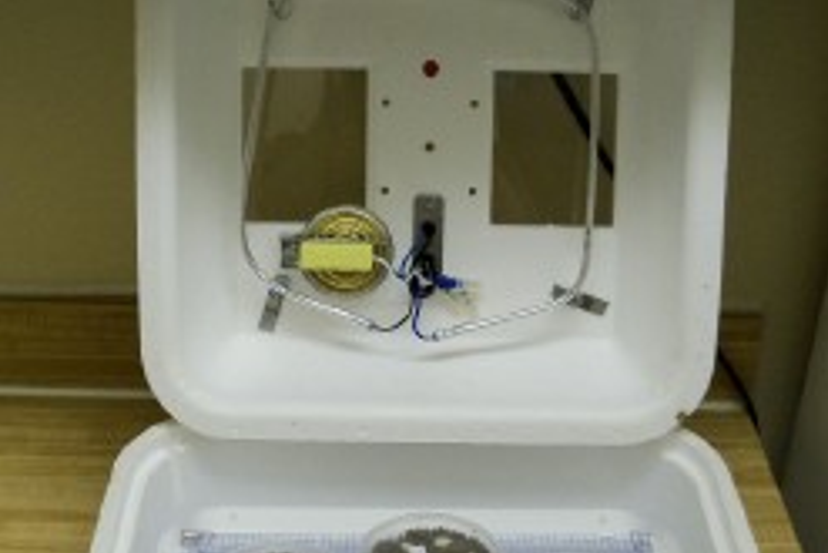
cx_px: 399
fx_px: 1358
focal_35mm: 59
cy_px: 389
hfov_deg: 33.9
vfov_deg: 22.9
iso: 200
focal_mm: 6.2
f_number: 3.5
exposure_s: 1/40
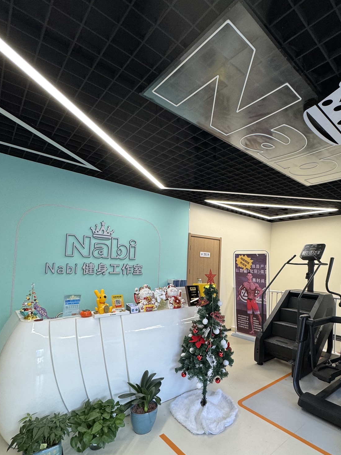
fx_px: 250
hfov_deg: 67.6
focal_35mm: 19
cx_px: 213
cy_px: 253
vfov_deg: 84.3
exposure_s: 1/100
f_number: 2.2
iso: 160
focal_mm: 2.22
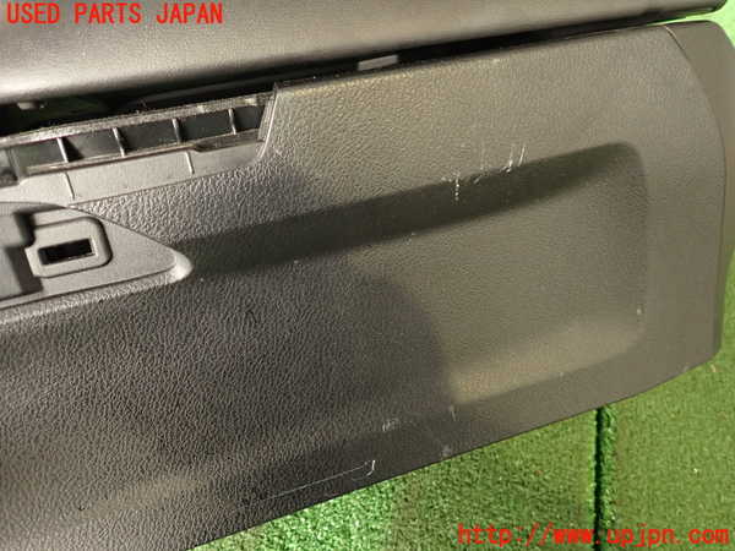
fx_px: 531
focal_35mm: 25
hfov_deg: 69.4
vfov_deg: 54.9
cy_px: 276
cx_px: 368
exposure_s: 1/30
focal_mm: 4.5
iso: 320
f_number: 2
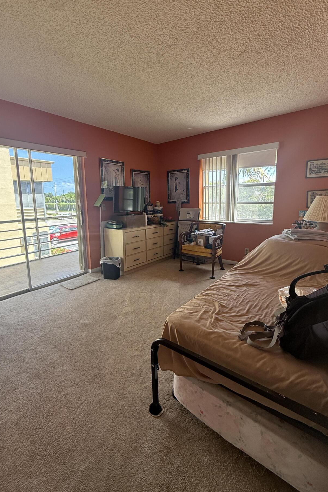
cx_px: 152
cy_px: 231
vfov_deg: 96.6
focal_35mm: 16
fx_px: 219
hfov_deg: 73.6
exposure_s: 1/99
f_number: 2.2
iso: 80
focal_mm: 2.22
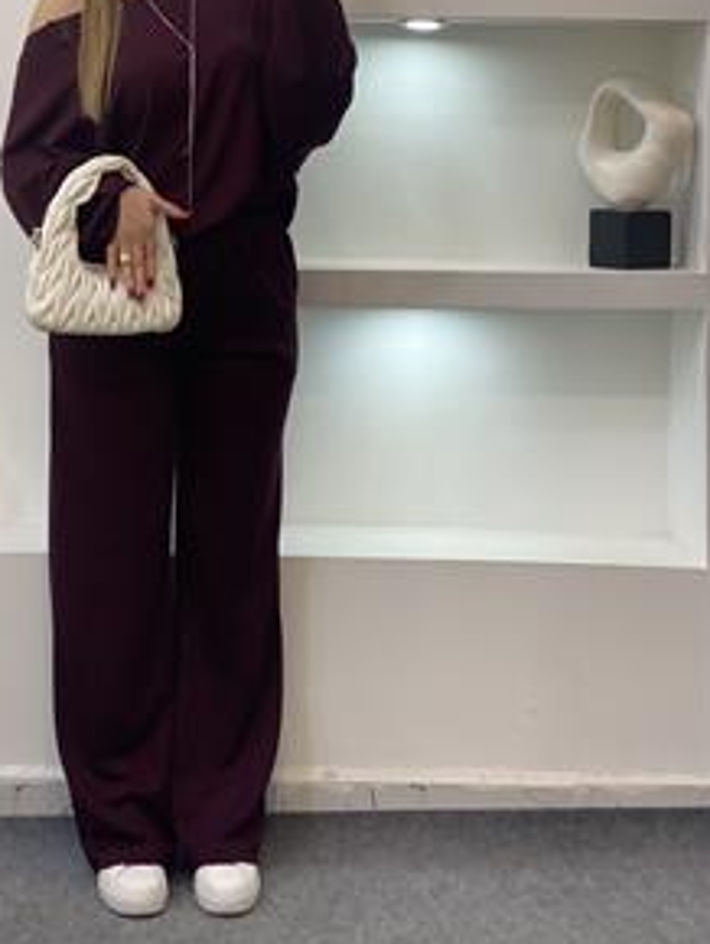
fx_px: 2021
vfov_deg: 26.1
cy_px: 291
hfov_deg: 19.8
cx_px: 208
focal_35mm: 74
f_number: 2
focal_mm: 6
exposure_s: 1/100
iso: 80
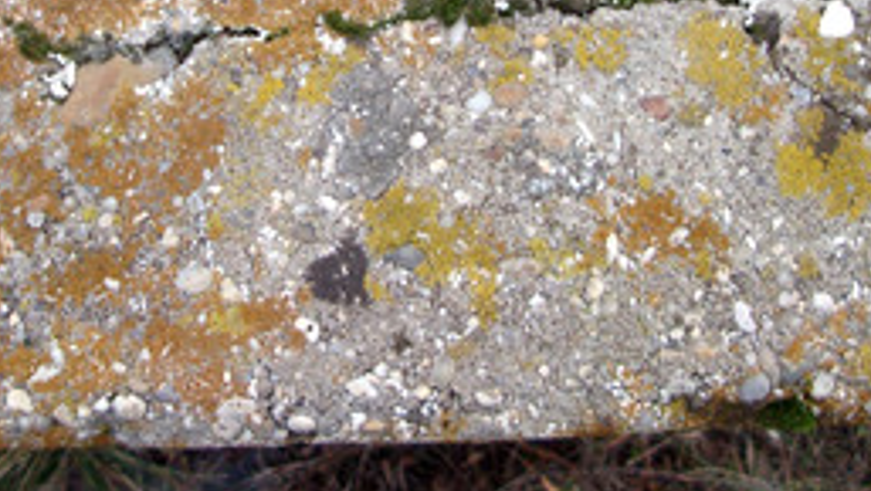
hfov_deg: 24.7
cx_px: 397
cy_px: -2
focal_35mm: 86
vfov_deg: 13.9
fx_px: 1988
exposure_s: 1/125
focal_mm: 7.6
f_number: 2.6
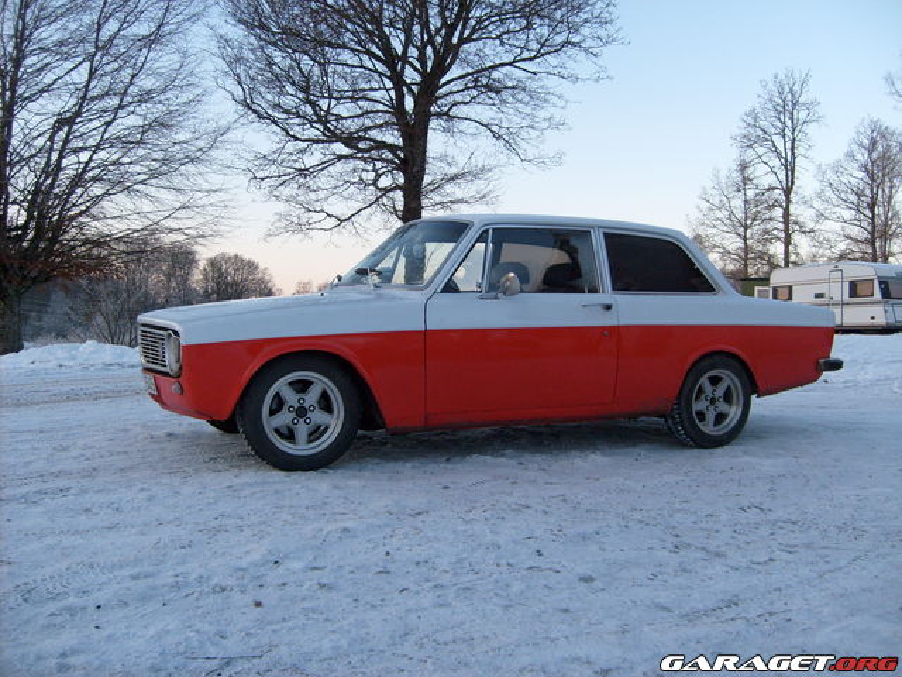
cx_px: 451
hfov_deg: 52.6
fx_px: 912
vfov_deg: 40.7
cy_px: 338
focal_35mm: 35
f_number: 2.8
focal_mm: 5.8
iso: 80
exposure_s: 1/180
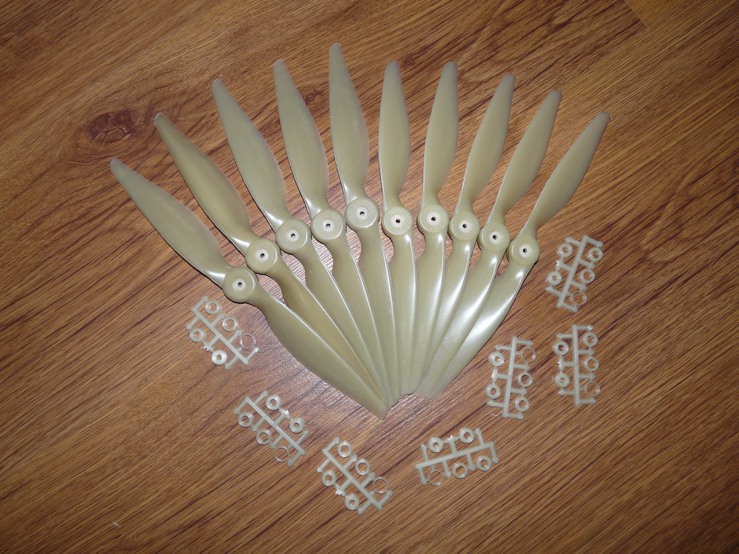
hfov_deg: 63.4
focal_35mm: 28
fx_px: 598
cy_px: 277
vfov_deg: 49.7
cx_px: 370
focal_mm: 4.6
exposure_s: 1/30
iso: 100
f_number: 2.8
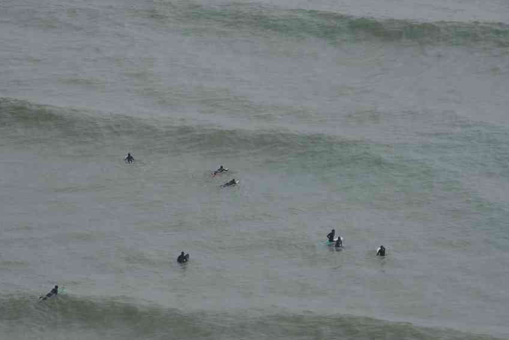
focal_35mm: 301
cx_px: 252
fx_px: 4255
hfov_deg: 6.8
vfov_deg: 4.6
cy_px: 190
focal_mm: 170
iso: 200
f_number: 8
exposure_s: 1/200
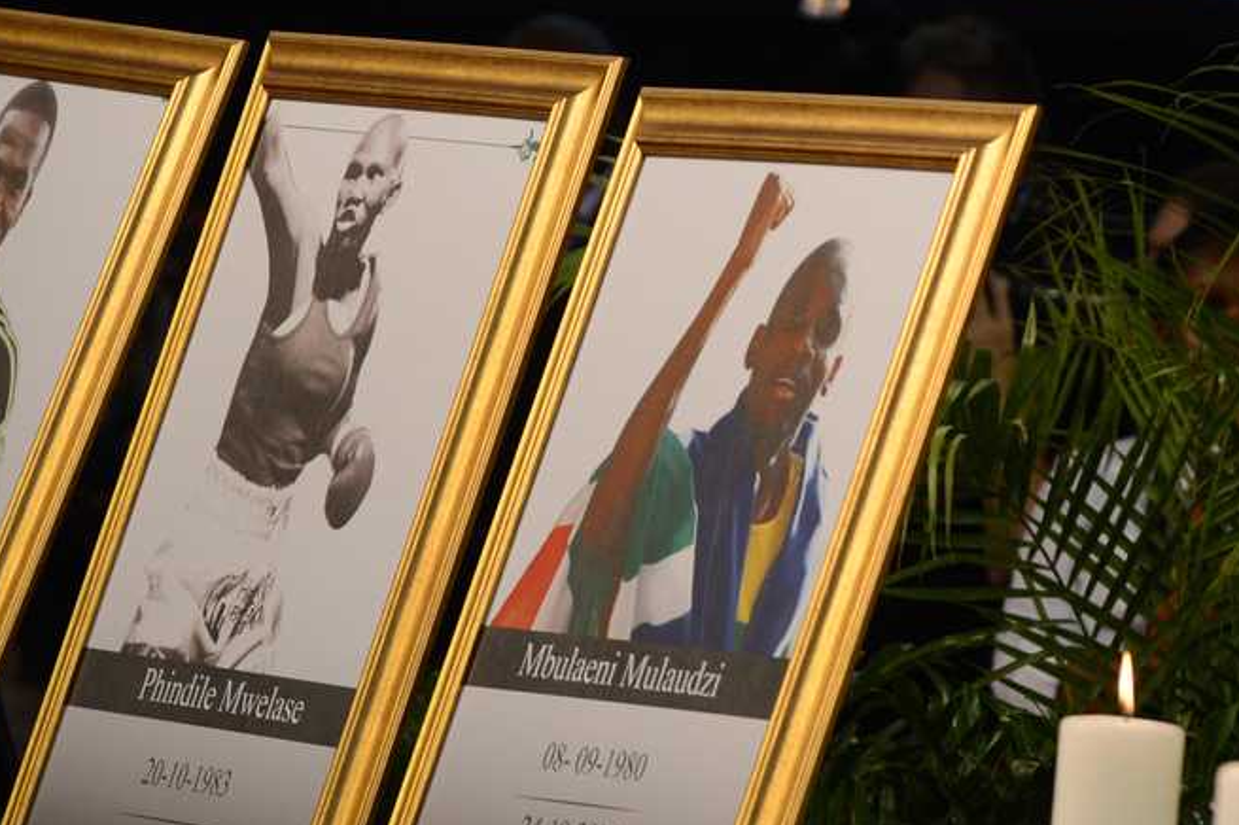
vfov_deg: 4.0
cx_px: 613
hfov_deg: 6.0
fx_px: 11764
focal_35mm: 342
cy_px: 690
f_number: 4
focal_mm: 200
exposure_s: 1/250
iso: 800
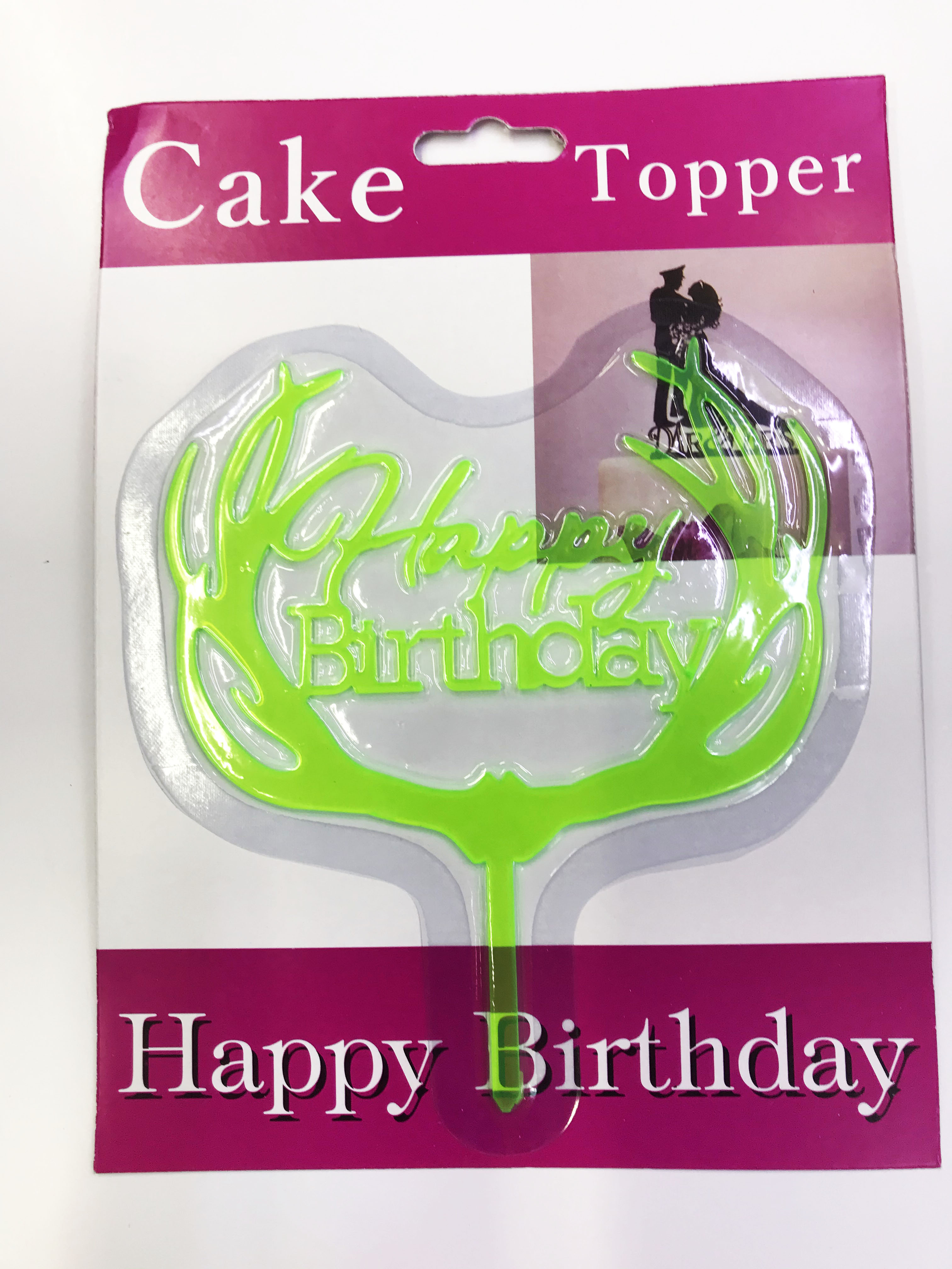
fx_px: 1027
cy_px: 634
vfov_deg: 63.4
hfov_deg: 49.7
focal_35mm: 28
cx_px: 476
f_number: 1.8
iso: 32
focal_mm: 3.99
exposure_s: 1/50
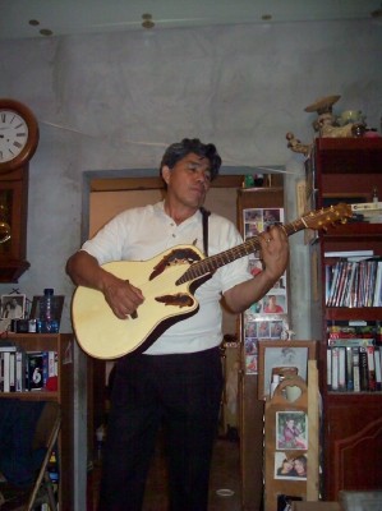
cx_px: 191
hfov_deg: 39.6
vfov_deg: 51.4
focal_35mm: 36
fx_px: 531
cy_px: 256
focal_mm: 6
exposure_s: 1/64
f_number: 2.7
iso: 160
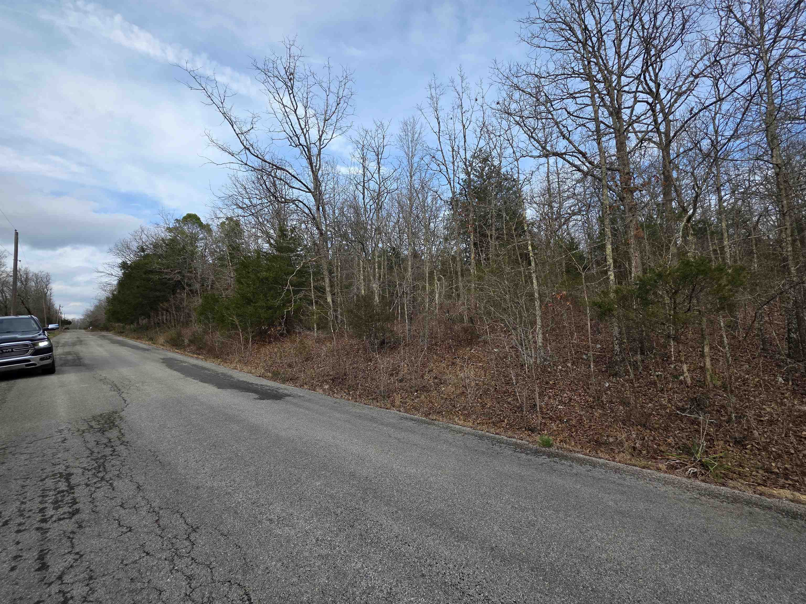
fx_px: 303
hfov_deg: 106.2
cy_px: 302
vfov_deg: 89.9
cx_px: 403
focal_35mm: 13
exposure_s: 1/657
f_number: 1.9
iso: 40
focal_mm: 2.2
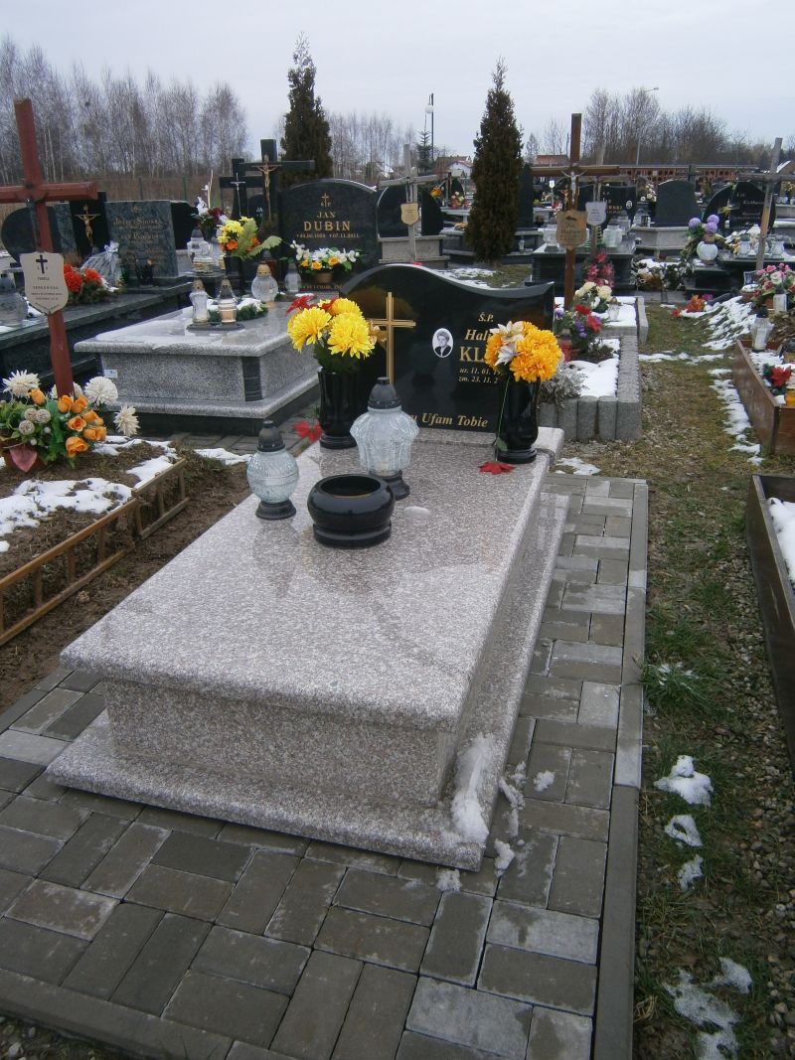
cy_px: 530
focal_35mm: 26
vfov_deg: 67.3
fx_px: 796
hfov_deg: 53.1
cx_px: 398
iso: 80
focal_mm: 4.7
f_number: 2.8
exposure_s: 1/200
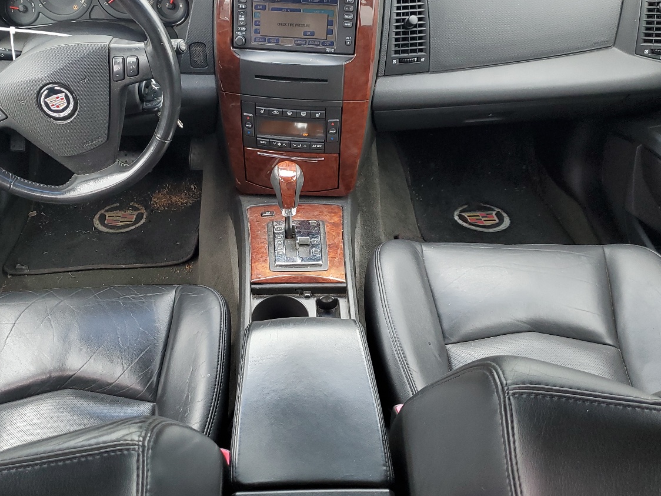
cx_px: 268
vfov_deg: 38.7
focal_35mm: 37
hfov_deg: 49.9
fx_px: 707
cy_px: 242
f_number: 1.5
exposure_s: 1/120
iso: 74
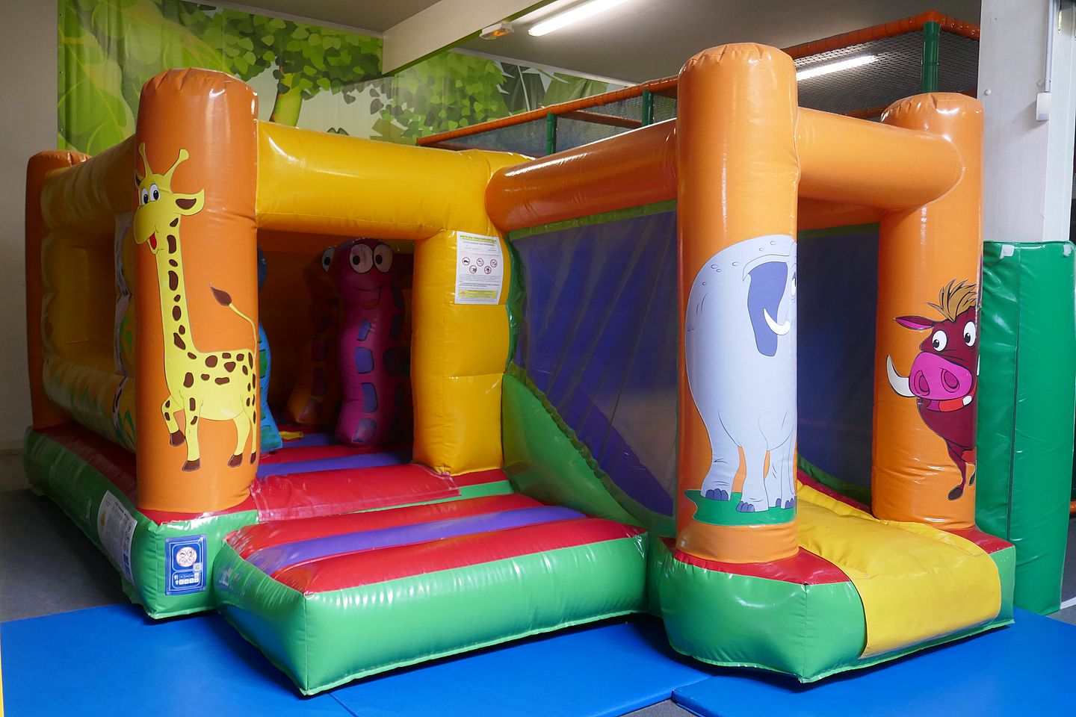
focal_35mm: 31
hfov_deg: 60.3
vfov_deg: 42.3
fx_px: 926
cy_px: 358
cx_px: 538
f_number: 3.2
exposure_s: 1/80
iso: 800
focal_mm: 11.3
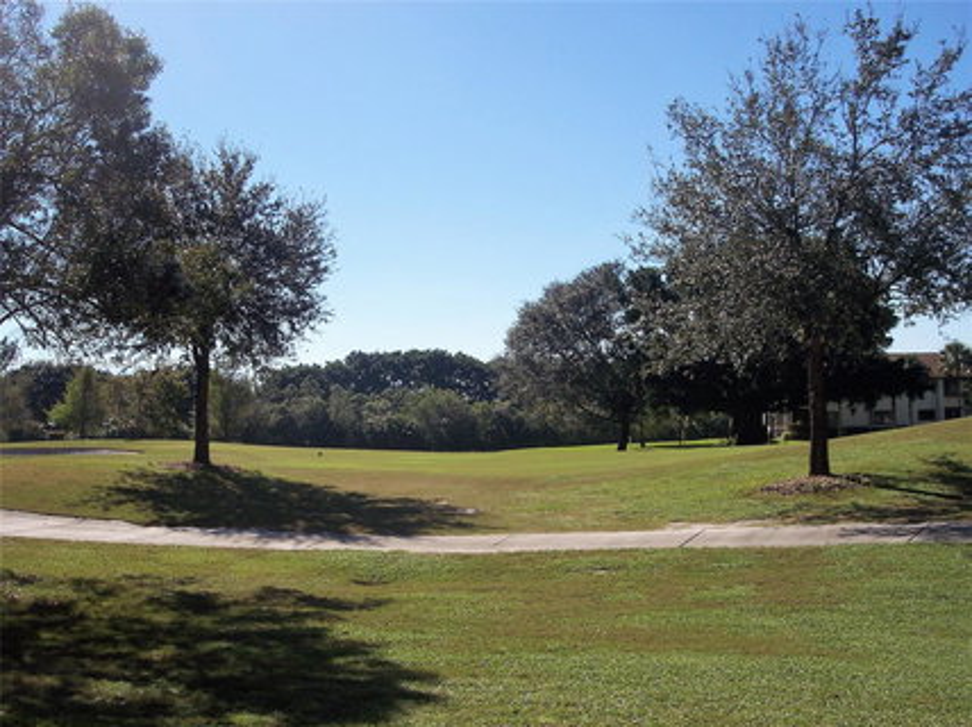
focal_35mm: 38
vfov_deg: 37.7
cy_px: 364
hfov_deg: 49.0
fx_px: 1066
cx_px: 486
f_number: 4.8
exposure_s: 1/1000
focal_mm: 8
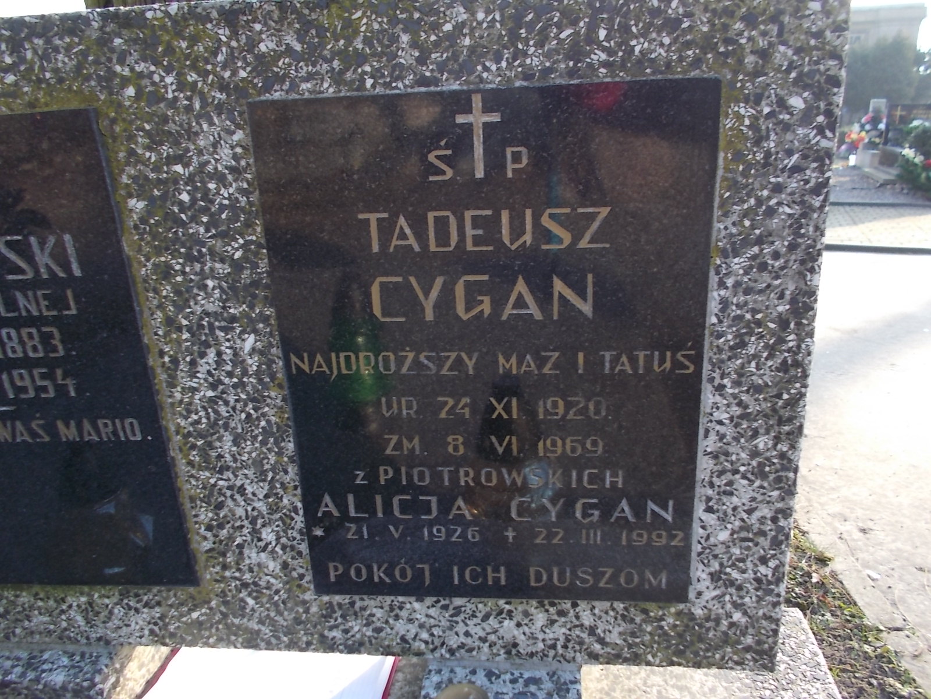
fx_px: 807
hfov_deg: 60.0
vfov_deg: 46.8
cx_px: 466
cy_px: 350
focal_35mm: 30
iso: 80
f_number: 3.4
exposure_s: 1/80
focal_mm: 5.3
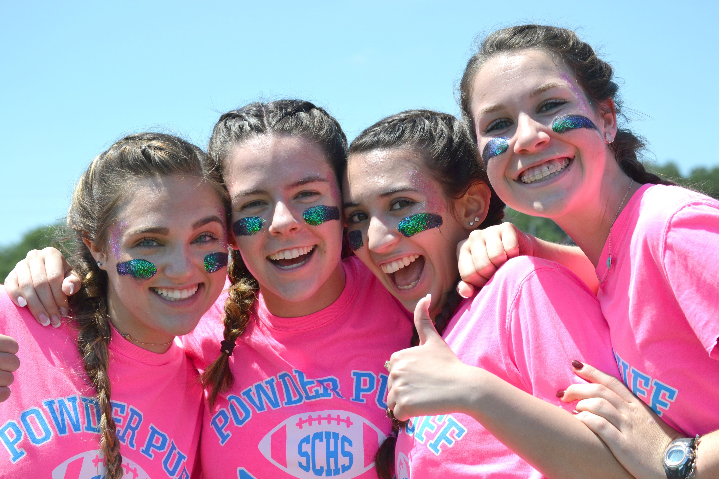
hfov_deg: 24.6
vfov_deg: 16.6
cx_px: 360
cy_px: 240
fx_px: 1648
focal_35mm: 82
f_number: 5.6
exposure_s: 1/1250
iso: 400
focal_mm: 55
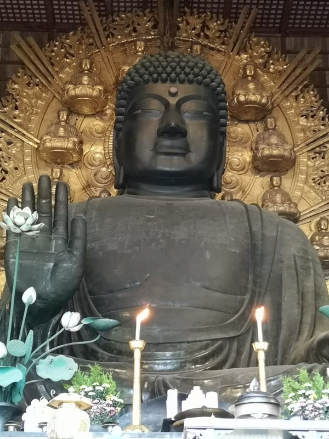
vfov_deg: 30.3
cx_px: 164
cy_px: 220
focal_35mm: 64
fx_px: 811
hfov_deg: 22.9
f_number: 1.8
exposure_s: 1/16.7
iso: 1250
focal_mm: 3.95
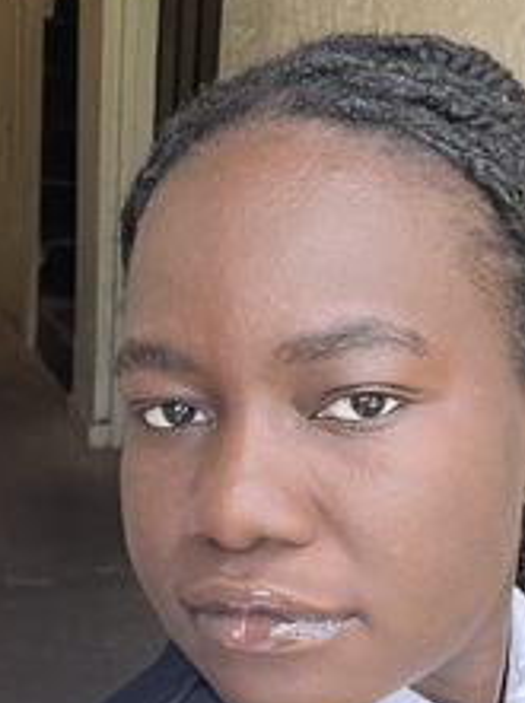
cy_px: 569
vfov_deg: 28.0
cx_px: 307
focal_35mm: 68
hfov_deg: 21.5
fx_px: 1379
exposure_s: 1/99
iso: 100
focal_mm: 2.71
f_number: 2.2
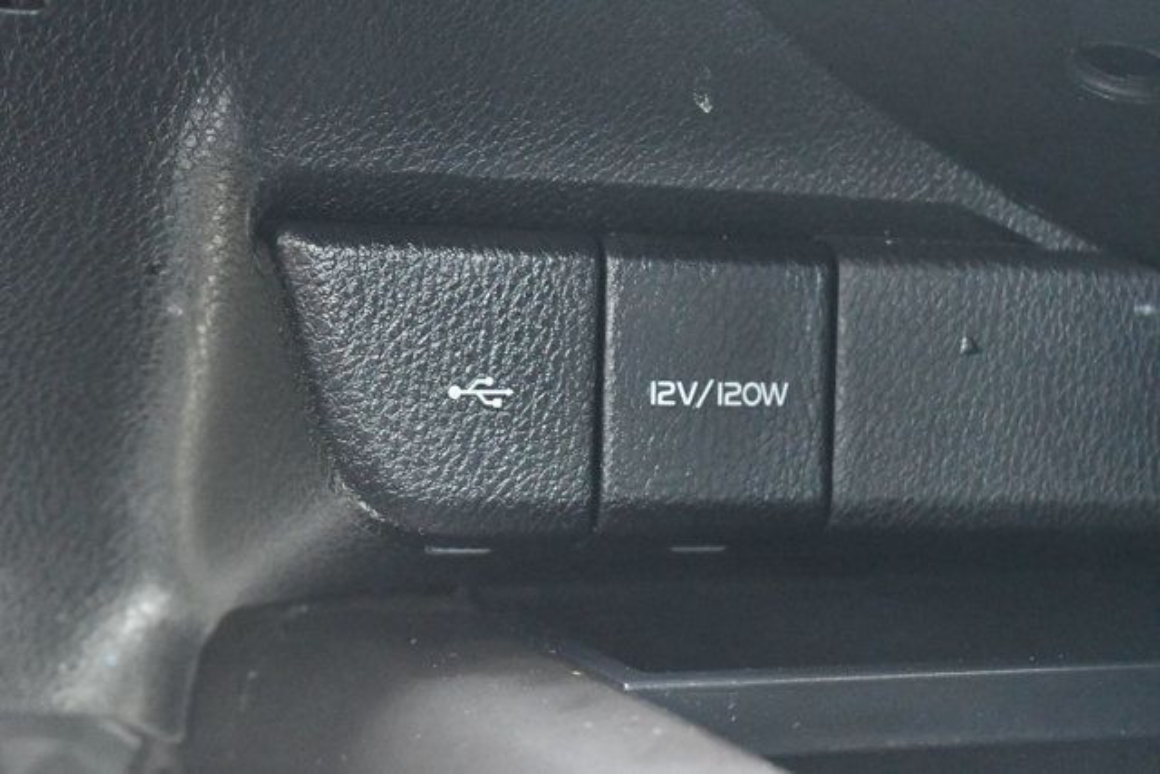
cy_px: 387
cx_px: 580
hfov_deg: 26.0
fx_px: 2514
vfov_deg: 17.5
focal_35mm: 78
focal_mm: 52
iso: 12800
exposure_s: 1/60
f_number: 5.6
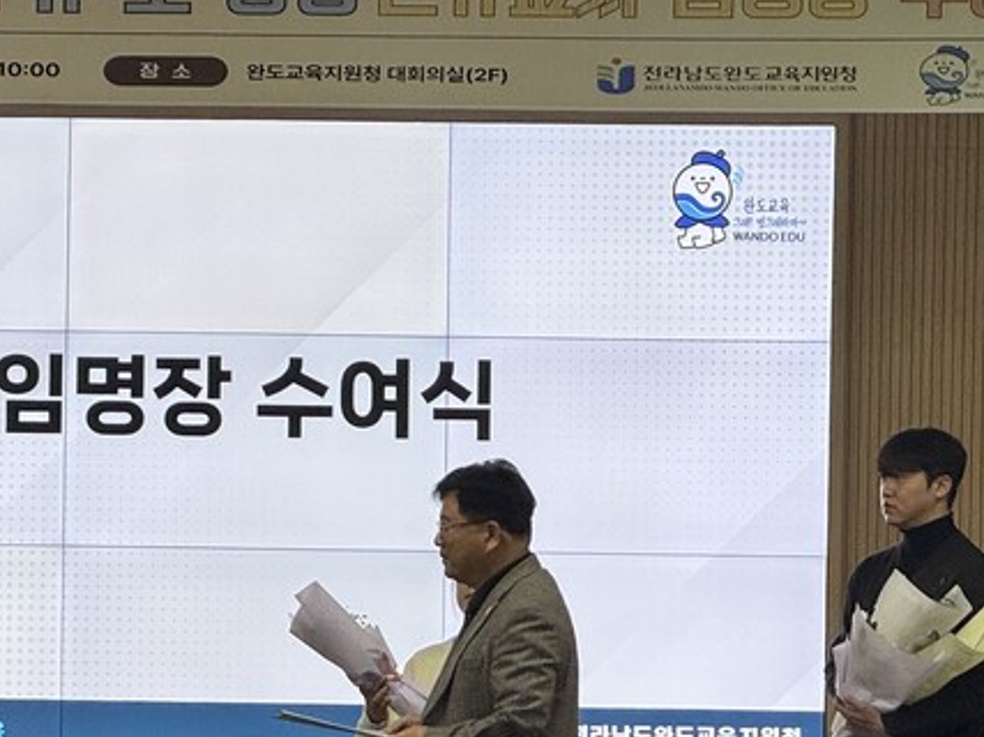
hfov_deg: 11.4
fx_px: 4916
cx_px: 131
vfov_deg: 8.6
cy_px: 578
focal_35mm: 173
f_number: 2.8
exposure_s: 1/120
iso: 80
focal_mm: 9
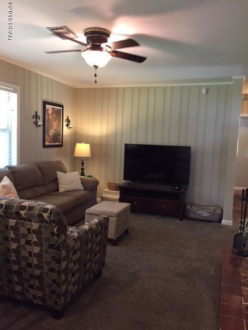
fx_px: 277
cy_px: 165
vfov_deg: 61.7
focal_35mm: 29
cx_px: 124
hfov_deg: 48.2
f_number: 2.2
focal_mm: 4.15
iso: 250
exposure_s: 1/30
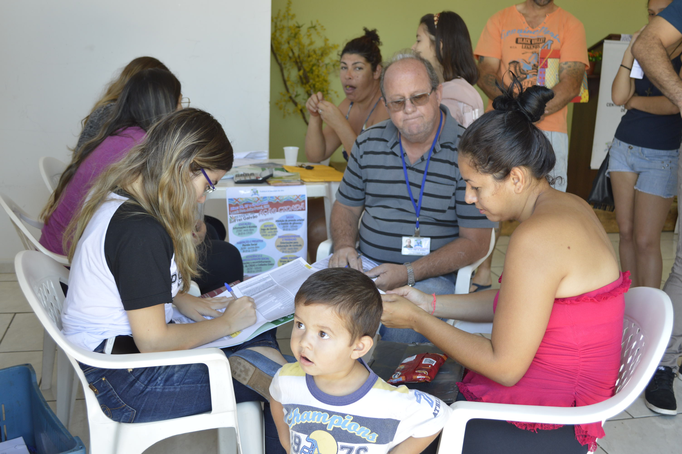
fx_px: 738
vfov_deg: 34.1
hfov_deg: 49.6
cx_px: 341
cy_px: 227
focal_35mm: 39
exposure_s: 1/100
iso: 400
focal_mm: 26
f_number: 5
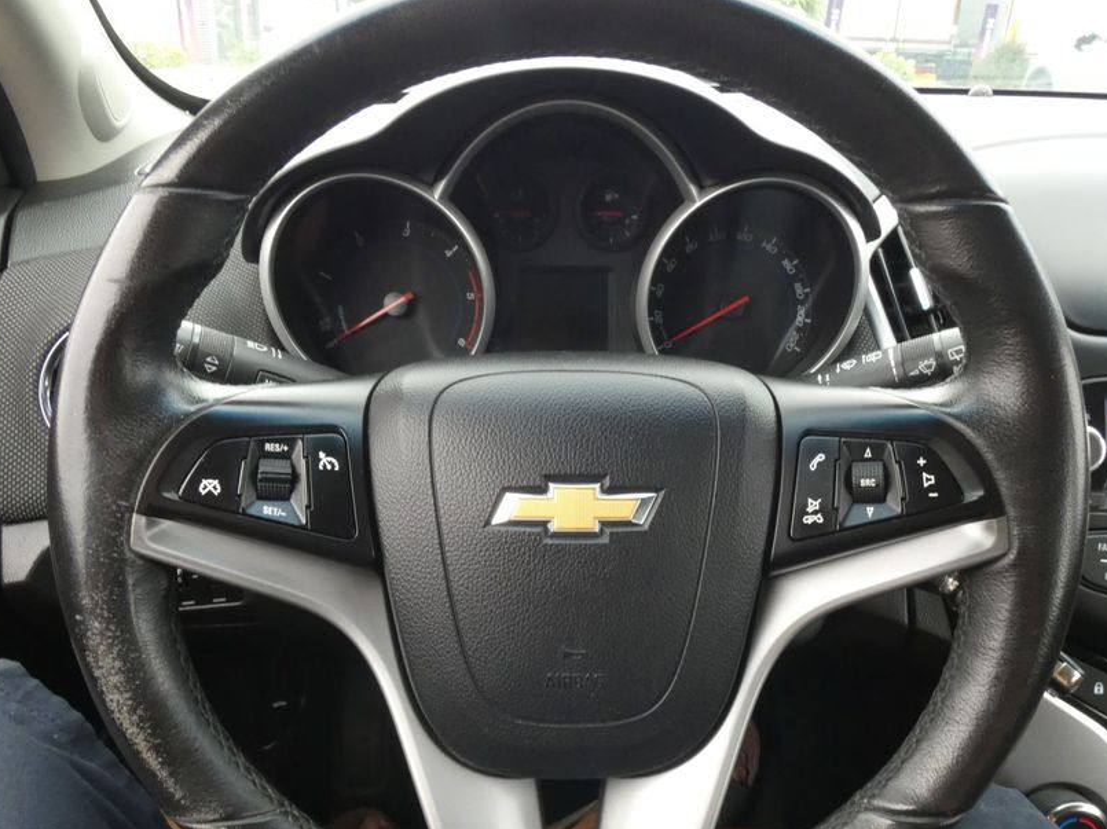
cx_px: 576
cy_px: 481
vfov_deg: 49.5
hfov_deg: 63.4
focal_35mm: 28
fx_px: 895
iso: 320
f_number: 5.6
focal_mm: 3.9
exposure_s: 1/60
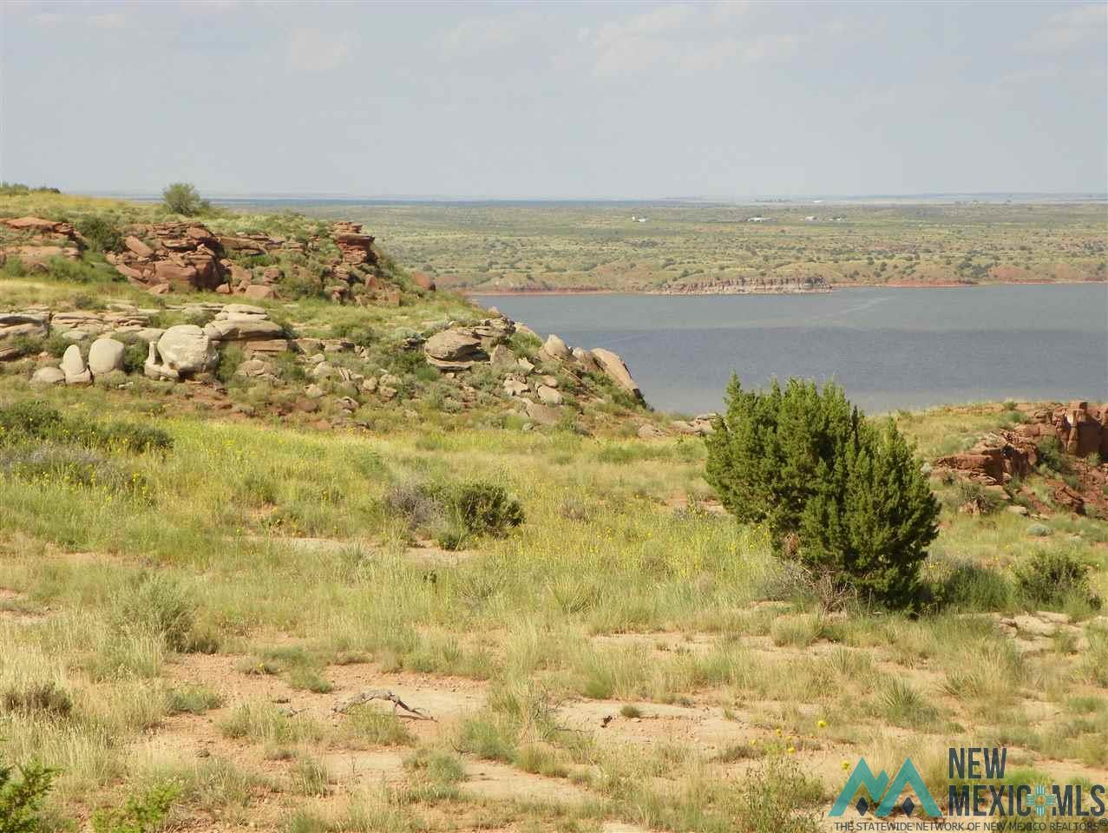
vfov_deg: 11.5
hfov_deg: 15.3
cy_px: 416
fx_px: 4133
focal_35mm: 129
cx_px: 554
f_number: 4.5
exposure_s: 1/640
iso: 64
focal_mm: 23
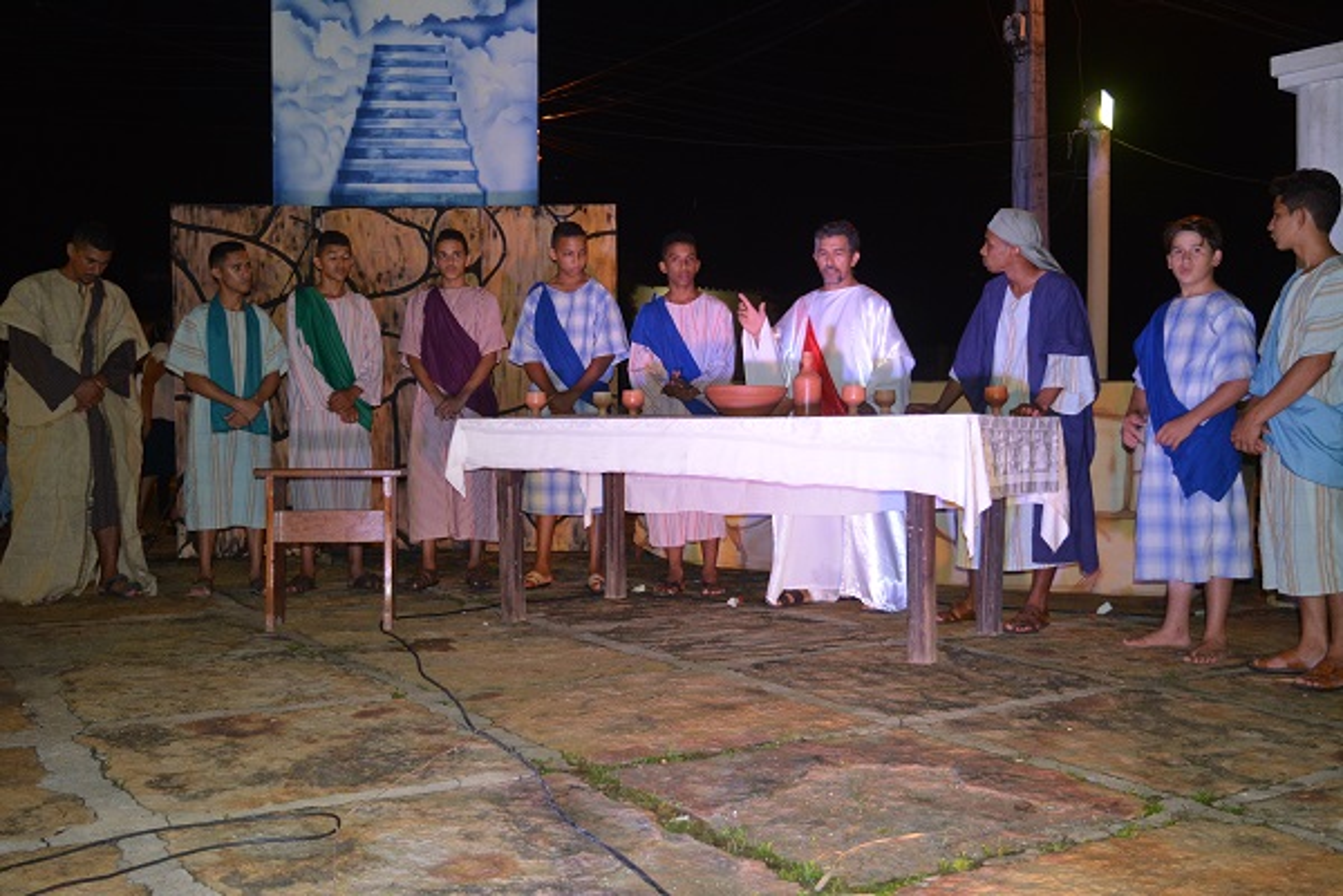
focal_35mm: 36
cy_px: 448
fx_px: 1343
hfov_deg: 53.1
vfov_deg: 36.9
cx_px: 672
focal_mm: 24
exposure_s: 1/60
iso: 1000
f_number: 4
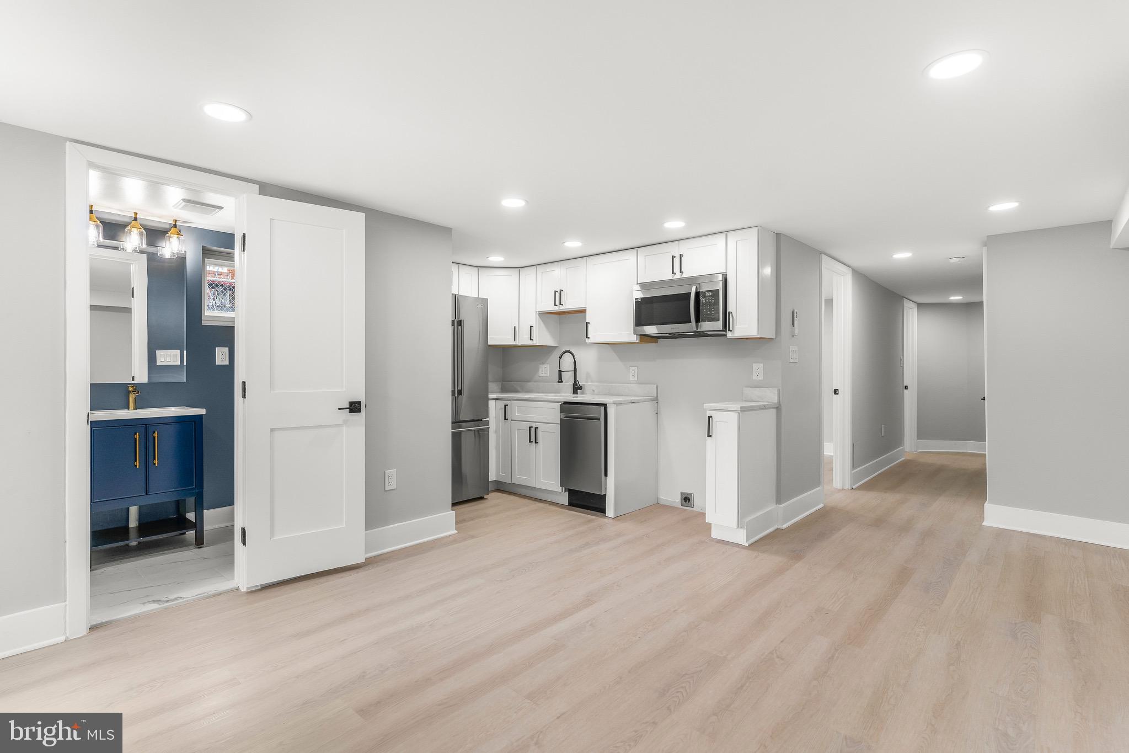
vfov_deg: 70.4
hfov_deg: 93.3
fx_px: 533
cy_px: 376
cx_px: 564
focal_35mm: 17
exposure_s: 1/80
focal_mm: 17
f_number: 4
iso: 320
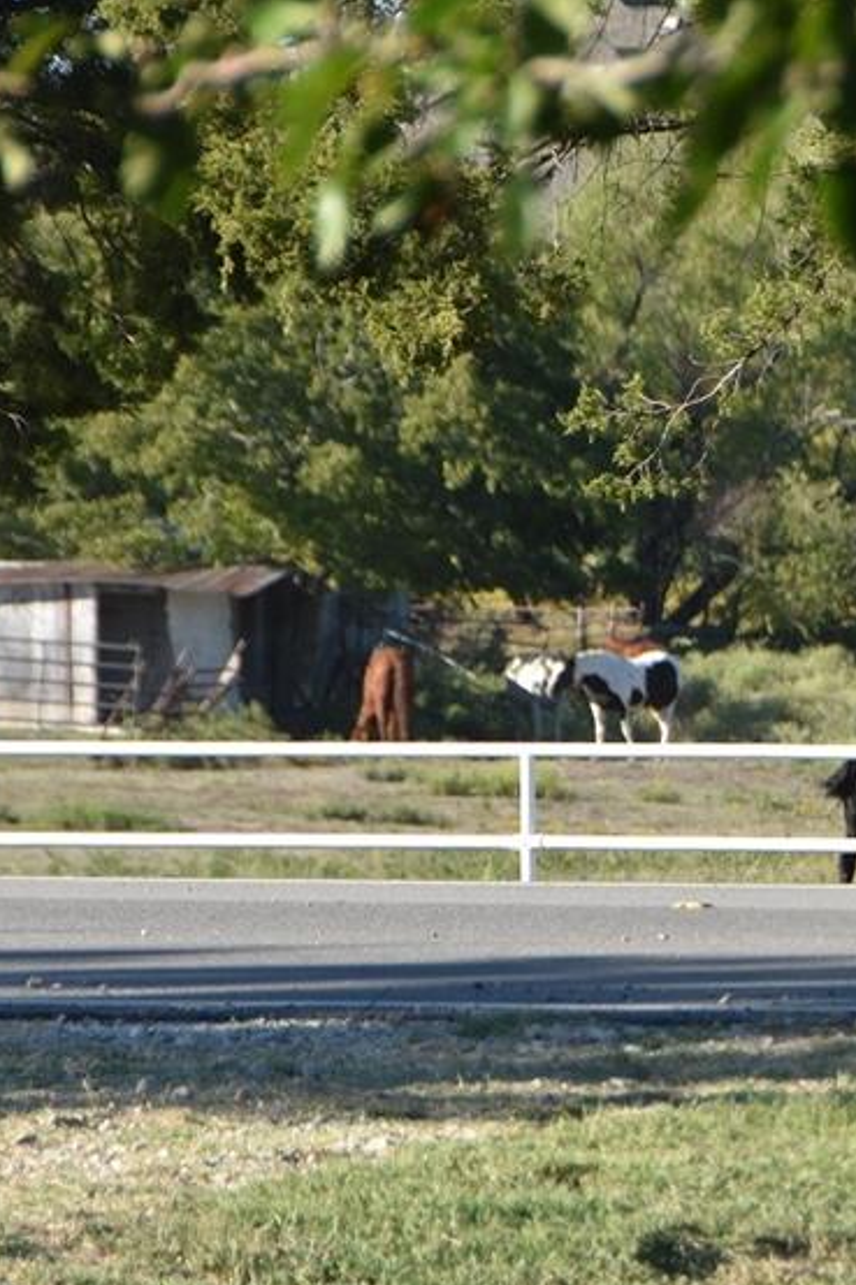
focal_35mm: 416
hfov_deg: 3.3
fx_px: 14845
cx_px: 754
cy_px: 640
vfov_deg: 5.0
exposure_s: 1/1000
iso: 560
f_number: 8
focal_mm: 150
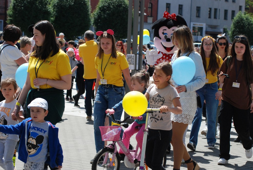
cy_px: 85
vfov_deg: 13.1
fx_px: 739
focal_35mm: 105
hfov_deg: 19.4
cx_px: 126
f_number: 9
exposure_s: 1/1250
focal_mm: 70
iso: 800
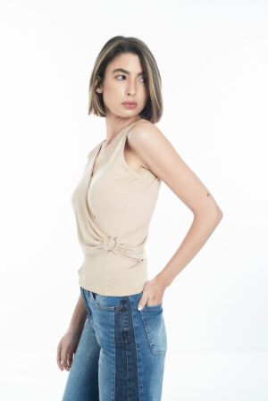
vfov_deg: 39.6
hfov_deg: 27.0
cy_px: 200
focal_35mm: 50
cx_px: 134
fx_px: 557
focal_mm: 50
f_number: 8
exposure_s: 1/125
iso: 100
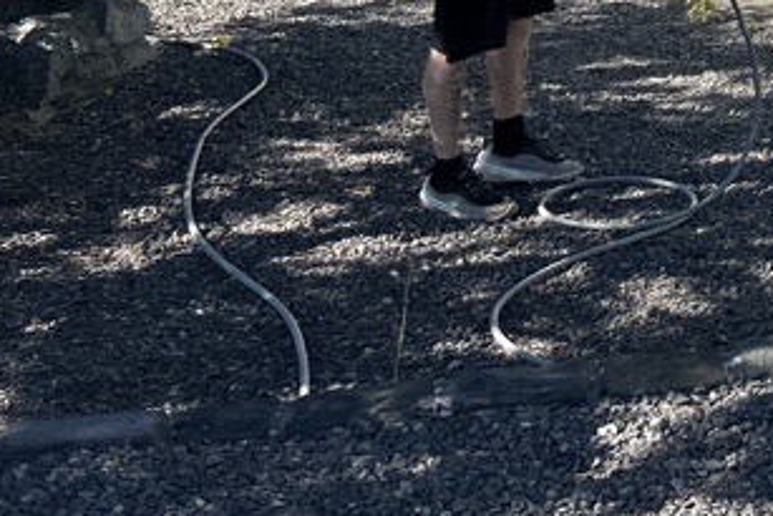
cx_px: 1181
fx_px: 1890
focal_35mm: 88
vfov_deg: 14.2
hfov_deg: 19.8
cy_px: -327
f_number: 1.5
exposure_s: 1/2915
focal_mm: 5.7
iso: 50
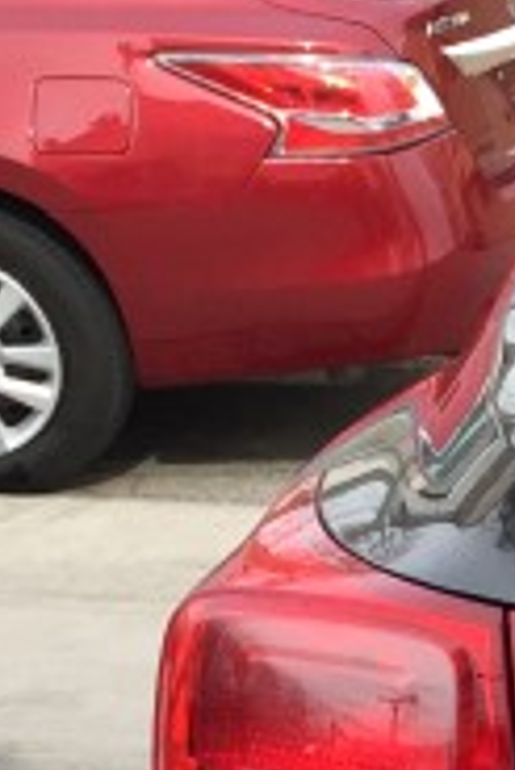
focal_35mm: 168
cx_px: 1449
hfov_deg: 7.4
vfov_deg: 12.0
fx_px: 3598
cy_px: 925
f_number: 2.2
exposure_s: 1/608
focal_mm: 4.15
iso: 32
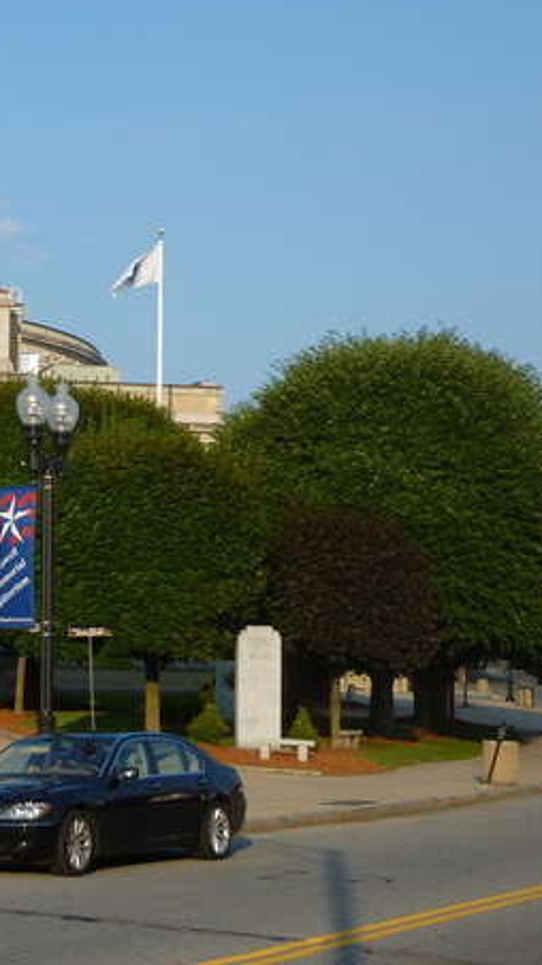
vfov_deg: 26.8
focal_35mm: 79
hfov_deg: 14.7
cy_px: 444
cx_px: -143
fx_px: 2020
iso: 100
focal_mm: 7.4
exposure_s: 1/640
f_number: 3.7
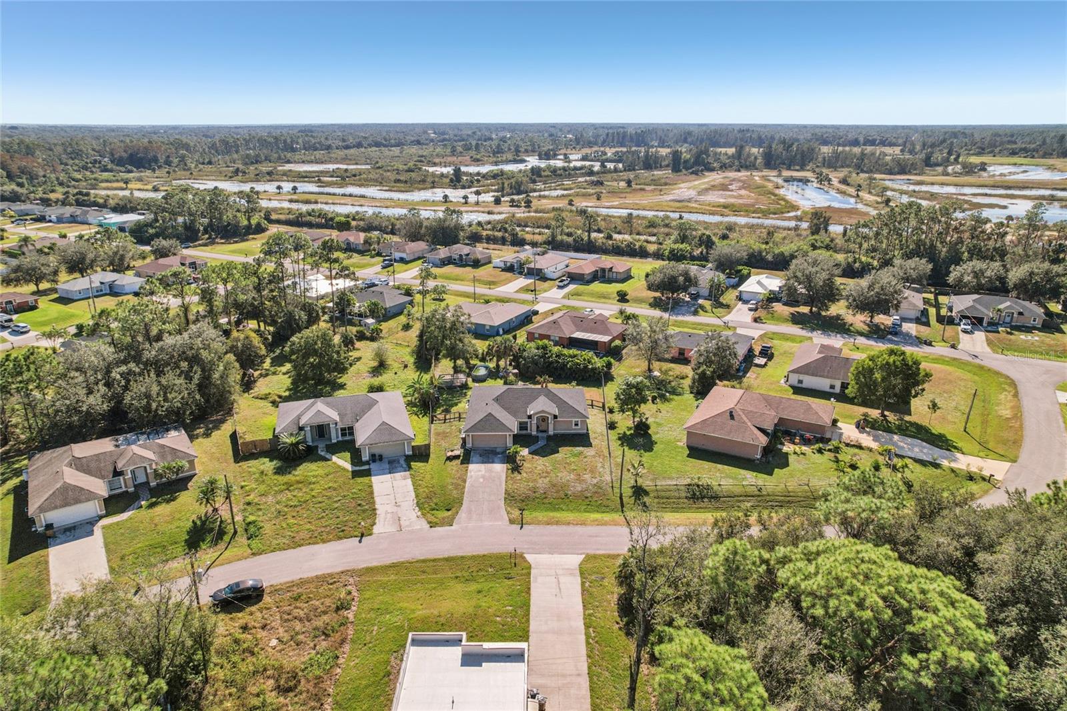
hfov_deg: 78.6
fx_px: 652
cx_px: 534
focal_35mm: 22
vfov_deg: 57.2
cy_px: 356
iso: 100
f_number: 2.8
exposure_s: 1/180
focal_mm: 8.4
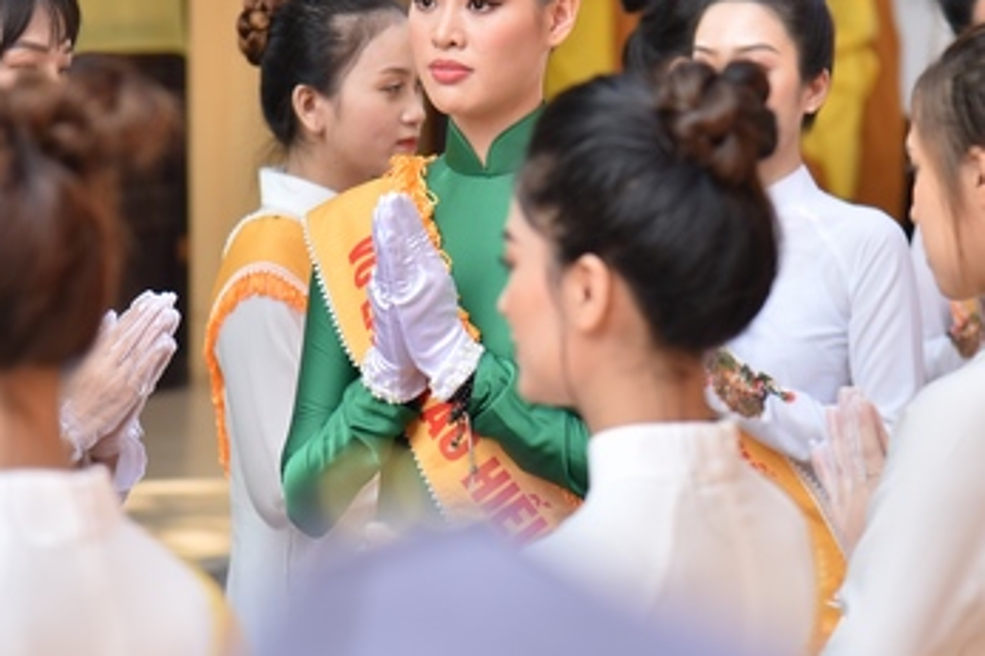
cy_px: 213
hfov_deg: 9.2
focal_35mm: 225
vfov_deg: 6.1
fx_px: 6153
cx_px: 573
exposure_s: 1/160
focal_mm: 120
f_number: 4
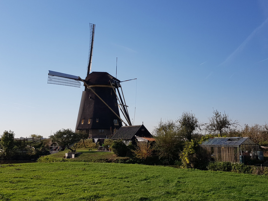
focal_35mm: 26
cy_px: 100
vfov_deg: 53.1
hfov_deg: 67.3
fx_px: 201
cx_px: 134
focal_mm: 4.3
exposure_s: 1/3232
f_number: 1.7
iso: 40
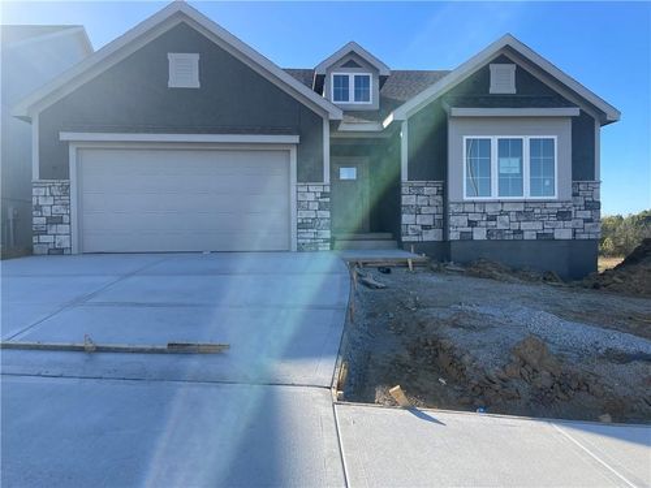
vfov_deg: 53.1
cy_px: 244
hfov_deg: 67.3
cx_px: 326
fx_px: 489
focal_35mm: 26
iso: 32
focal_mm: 4.2
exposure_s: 1/1595
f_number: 1.6
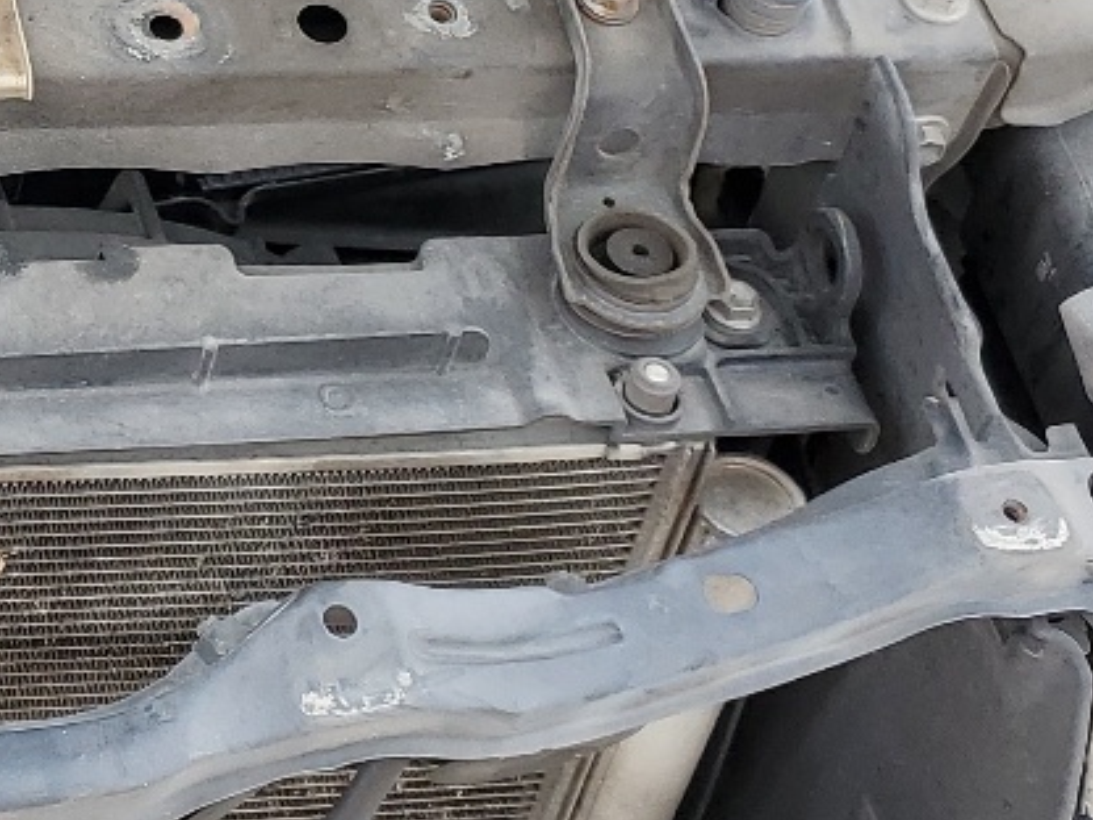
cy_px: -229
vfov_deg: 14.2
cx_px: -665
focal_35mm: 100
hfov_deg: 17.2
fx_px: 3157
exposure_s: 1/303
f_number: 1.5
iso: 50
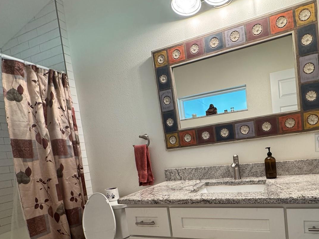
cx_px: 214
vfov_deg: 61.5
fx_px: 194
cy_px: 164
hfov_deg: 76.3
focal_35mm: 21
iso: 320
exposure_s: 1/120
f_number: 2.2
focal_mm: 2.22
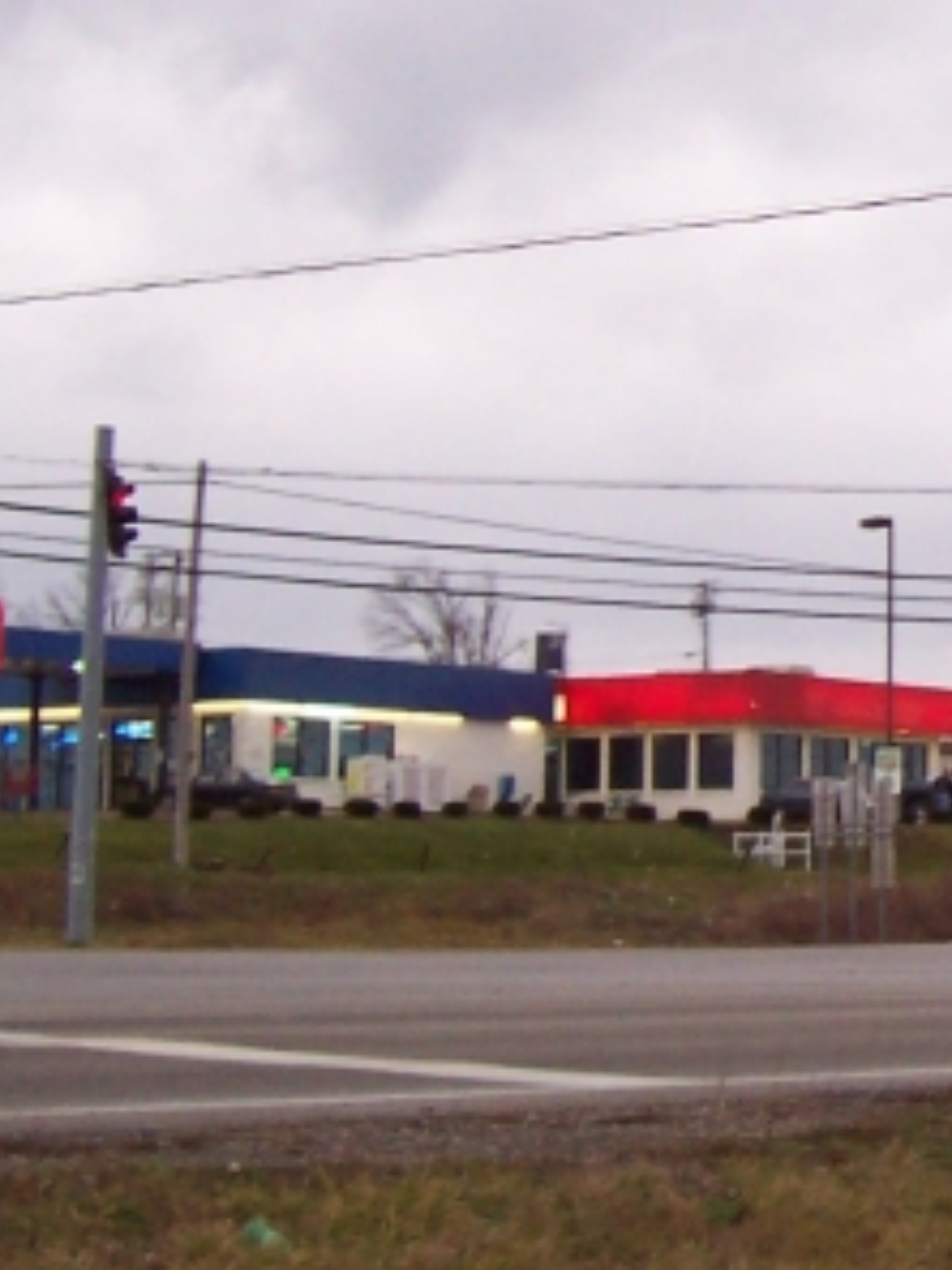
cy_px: 369
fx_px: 3630
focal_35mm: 99
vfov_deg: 19.7
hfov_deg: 14.2
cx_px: 1291
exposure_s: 1/60
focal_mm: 5.6
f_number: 2.8
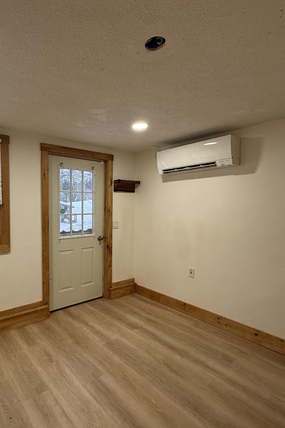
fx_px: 238
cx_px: 94
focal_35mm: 20
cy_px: 217
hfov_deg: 60.4
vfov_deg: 84.0
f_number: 2.2
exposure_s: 1/60
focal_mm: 2.22
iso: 200
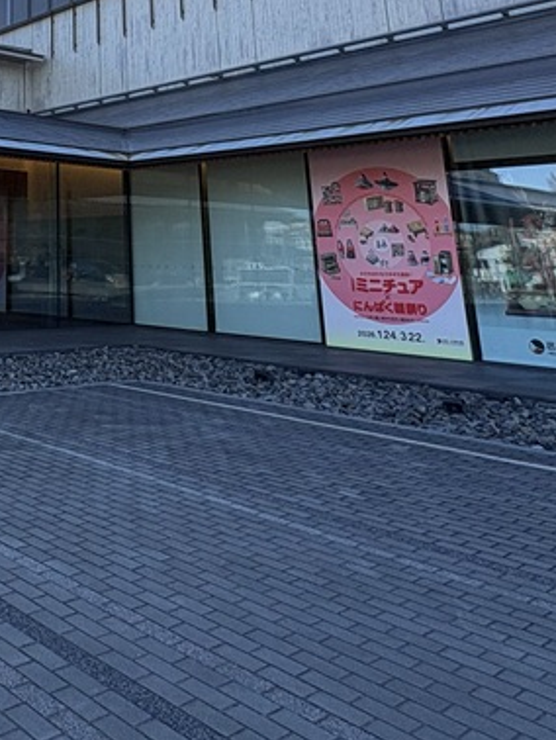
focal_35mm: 37
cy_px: 41
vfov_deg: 44.4
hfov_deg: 34.8
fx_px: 791
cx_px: -14
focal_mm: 2.22
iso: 40
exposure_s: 1/727
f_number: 2.2
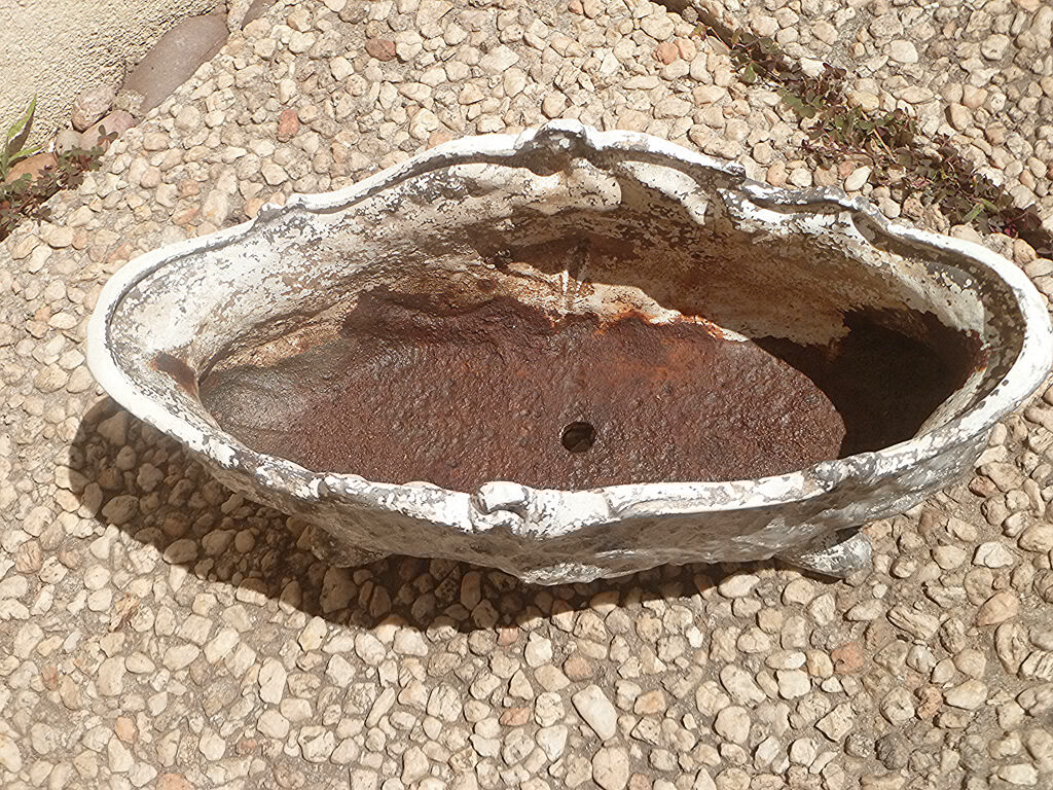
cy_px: 395
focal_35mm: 47
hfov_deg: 40.4
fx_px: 1430
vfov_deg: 30.9
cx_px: 526
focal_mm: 8.4
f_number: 11
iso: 200
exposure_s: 1/200
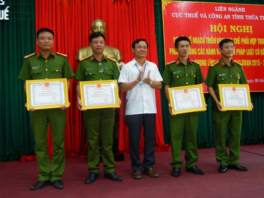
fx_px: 313
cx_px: 132
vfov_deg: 35.1
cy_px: 99
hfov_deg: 45.8
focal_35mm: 41
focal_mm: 7.3
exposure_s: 1/20
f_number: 3.5
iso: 400
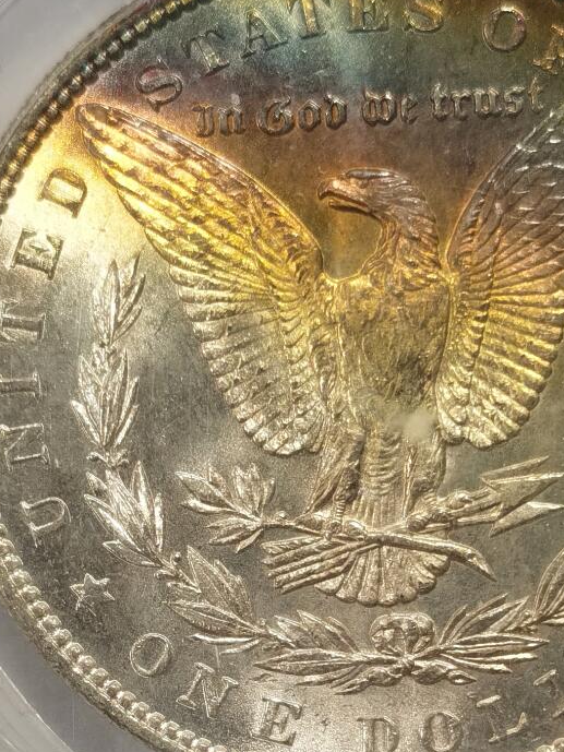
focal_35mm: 141
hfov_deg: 10.5
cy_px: 640
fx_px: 3062
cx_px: 370
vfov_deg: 13.9
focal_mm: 5.56
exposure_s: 1/100
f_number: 16
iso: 80
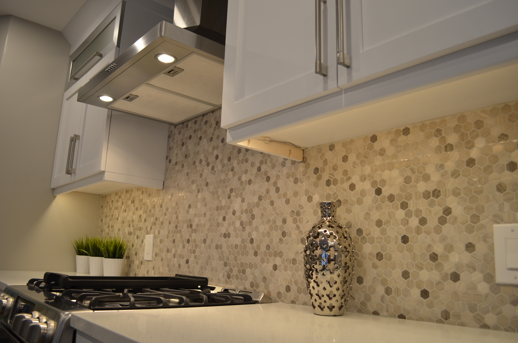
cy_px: 172
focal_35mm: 27
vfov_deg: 47.7
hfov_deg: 67.5
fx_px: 388
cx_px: 259
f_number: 4
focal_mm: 18
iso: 450
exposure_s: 1/60
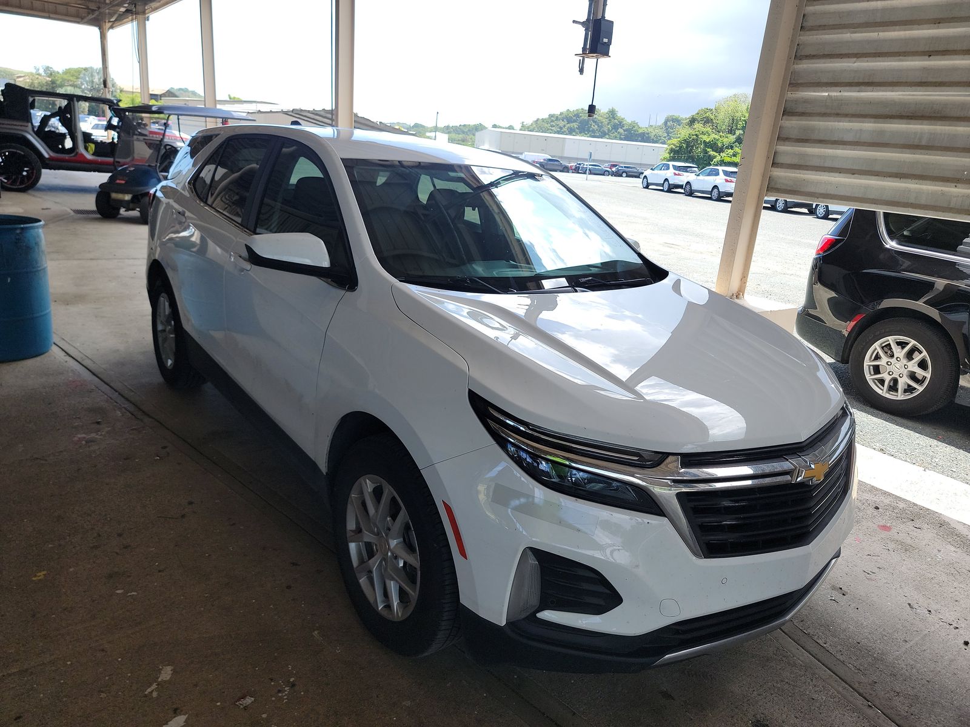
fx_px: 673
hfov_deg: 71.6
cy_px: 364
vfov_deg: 56.8
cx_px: 485
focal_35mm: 24
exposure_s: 1/231
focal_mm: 6.7
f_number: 1.8
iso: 50
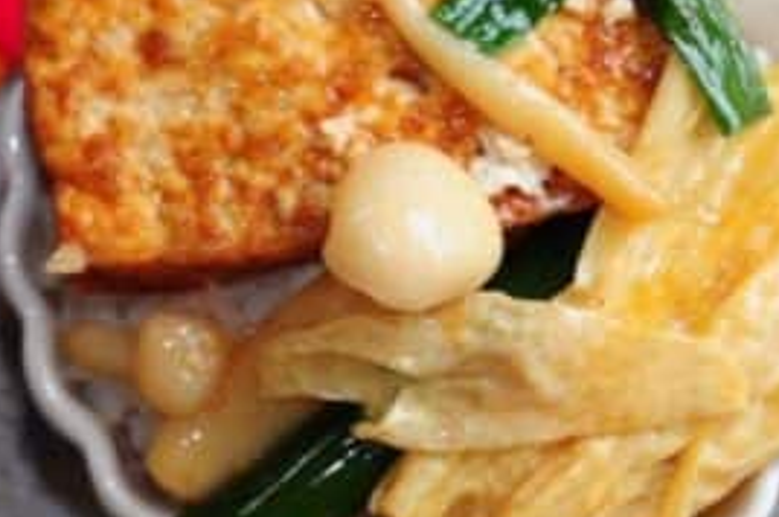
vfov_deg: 7.0
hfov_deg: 10.4
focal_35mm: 196
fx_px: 4236
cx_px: 41
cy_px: 20
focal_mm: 50
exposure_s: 1/90
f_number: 4.8
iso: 500
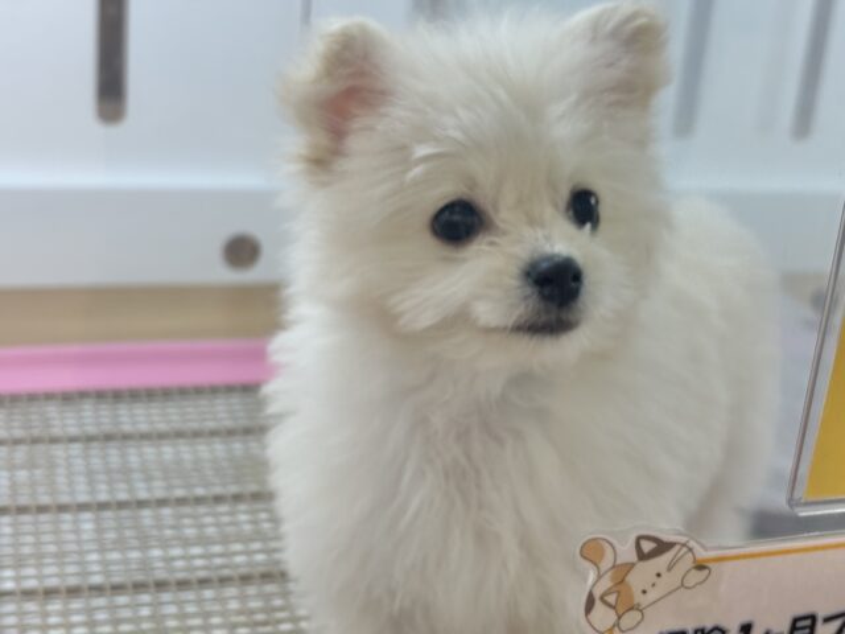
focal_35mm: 52
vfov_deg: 28.0
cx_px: 422
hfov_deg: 36.8
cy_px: 317
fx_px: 1269
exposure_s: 1/100
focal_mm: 5.96
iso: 50
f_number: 1.6
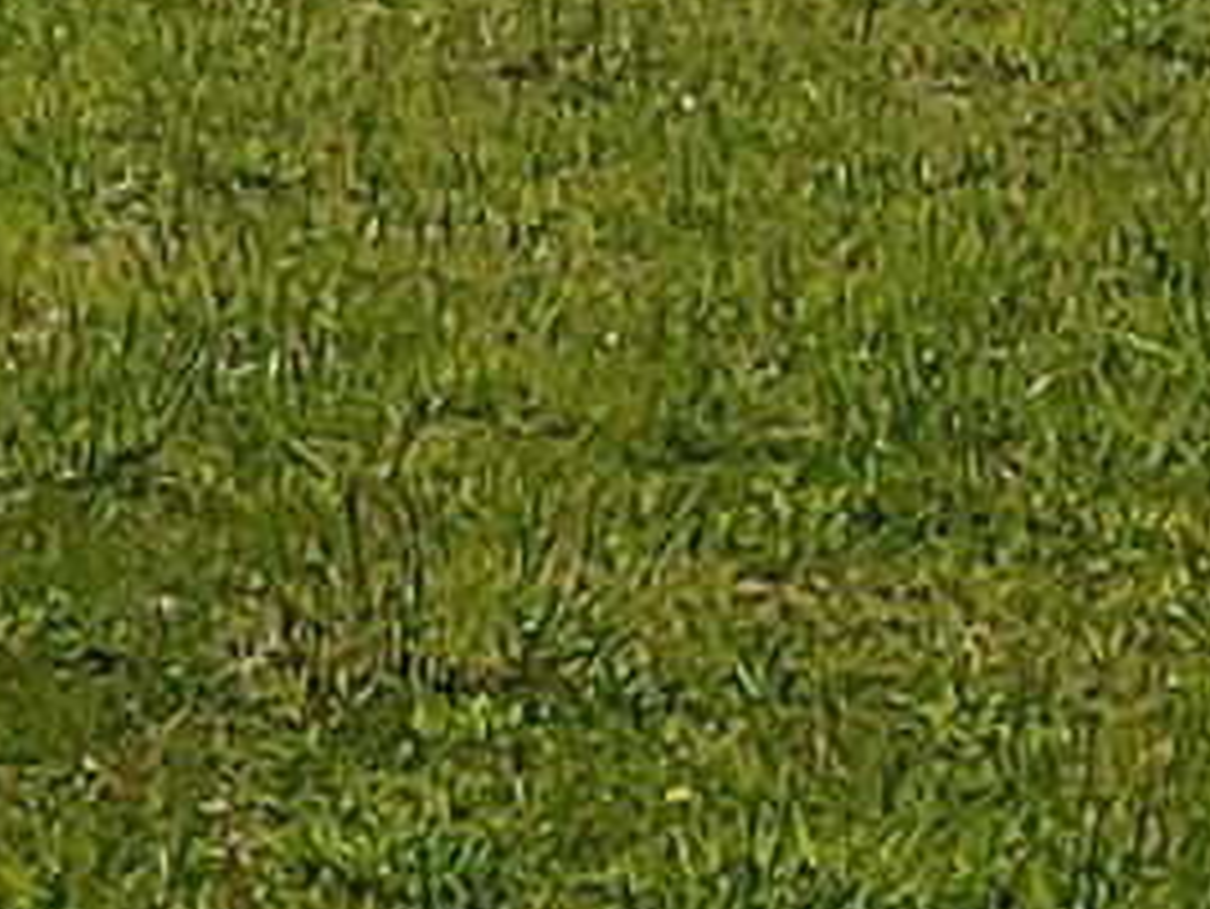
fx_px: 8778
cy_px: -774
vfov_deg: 5.8
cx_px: -1143
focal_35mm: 251
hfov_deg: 7.6
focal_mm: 4.23
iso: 50
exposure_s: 1/4545
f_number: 1.5
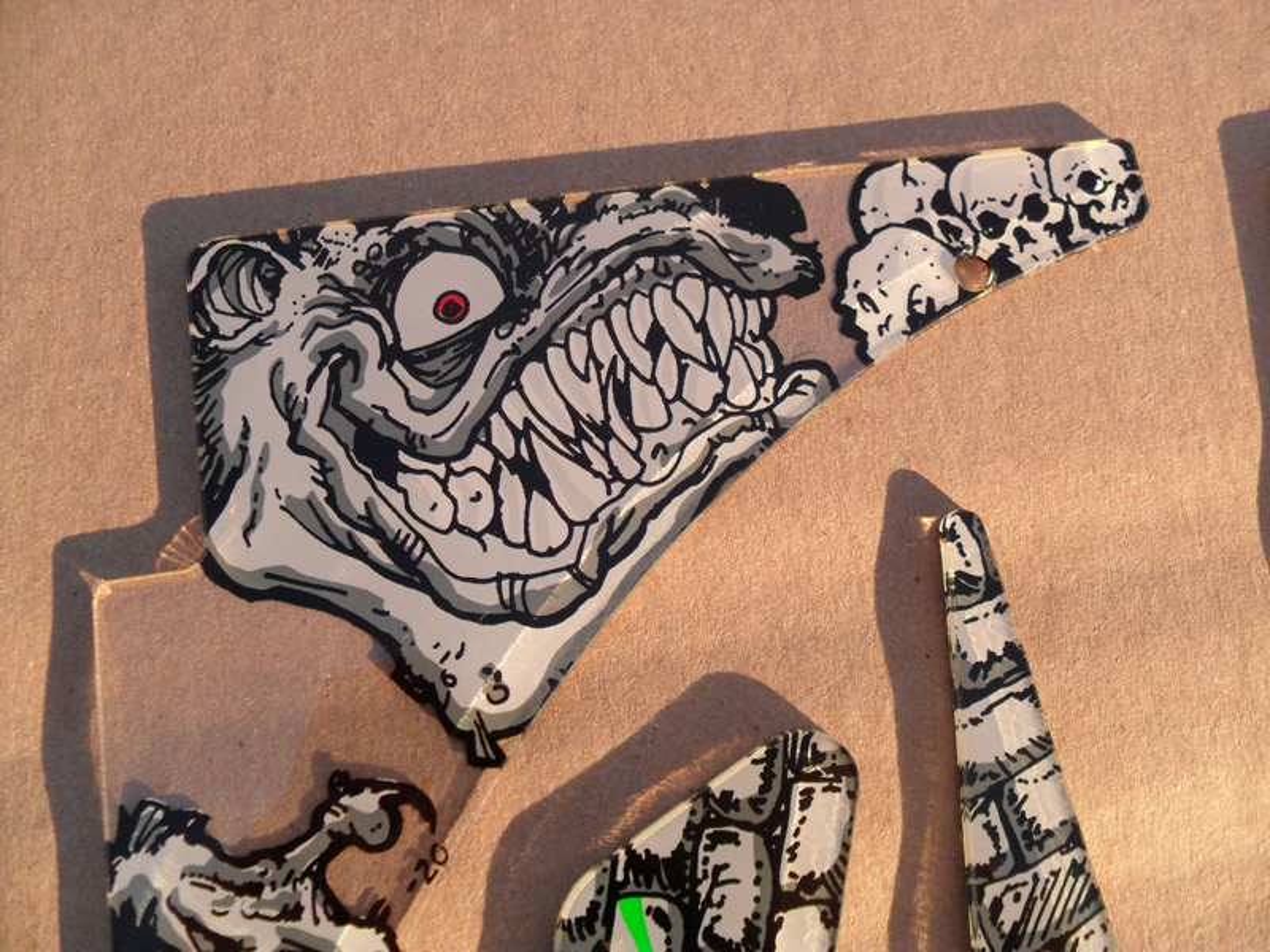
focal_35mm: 35
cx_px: 635
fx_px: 1284
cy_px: 476
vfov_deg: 40.7
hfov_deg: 52.6
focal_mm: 6.3
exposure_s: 1/250
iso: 80
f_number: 3
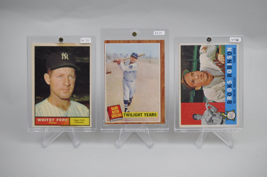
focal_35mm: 60
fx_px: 444
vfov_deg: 22.6
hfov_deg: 33.4
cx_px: 134
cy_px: 88
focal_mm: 40
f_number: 4.5
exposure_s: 1/80
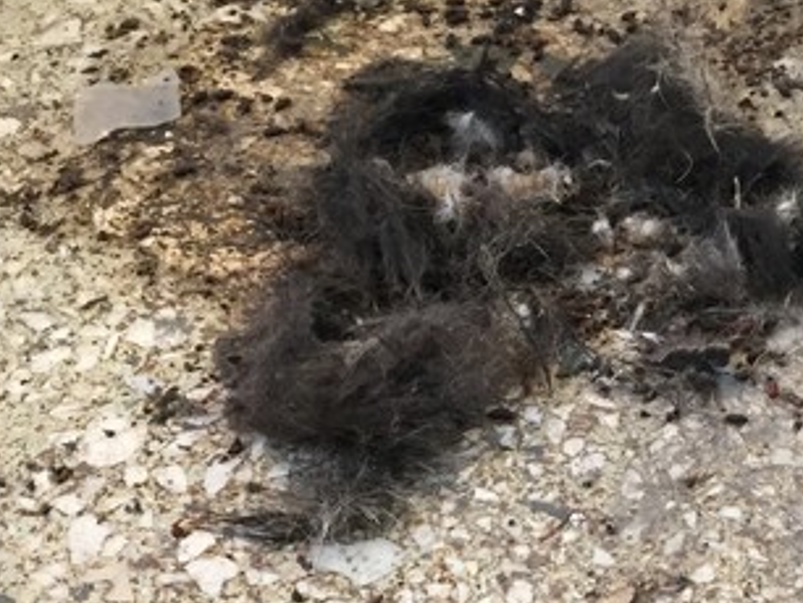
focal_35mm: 73
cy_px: 679
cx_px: 635
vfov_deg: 19.3
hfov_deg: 26.2
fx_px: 1695
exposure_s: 1/33
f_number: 2.2
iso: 125
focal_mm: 4.15
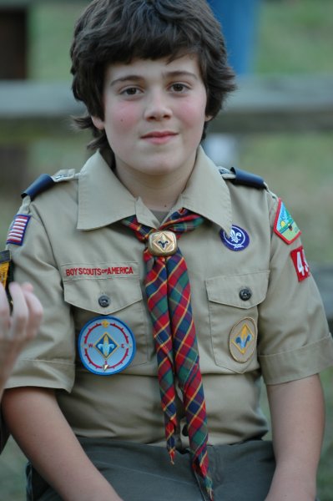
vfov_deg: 8.9
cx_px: 166
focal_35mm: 232
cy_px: 250
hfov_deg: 5.9
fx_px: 3231
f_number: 2.8
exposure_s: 1/60
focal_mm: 155
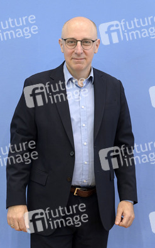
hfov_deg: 19.1
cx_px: 74
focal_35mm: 68
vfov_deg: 30.2
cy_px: 124
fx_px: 459
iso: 4000
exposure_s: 1/400
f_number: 4.5
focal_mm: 66
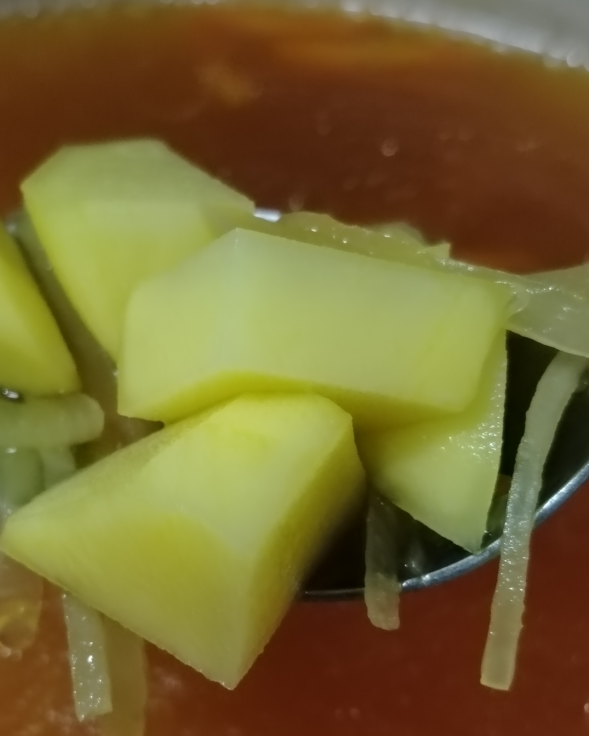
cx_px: 207
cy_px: 470
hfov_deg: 22.7
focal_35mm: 67
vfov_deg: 28.2
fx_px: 1460
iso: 741
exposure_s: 1/50
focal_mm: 5.25
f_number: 1.75
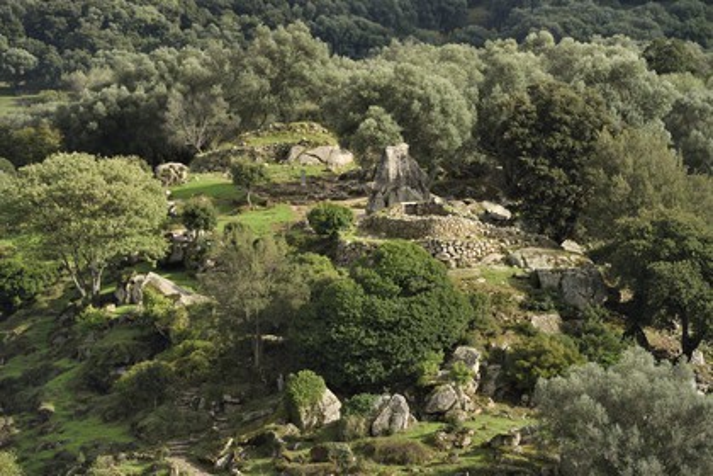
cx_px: 356
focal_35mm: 185
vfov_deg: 7.4
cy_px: 238
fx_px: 3664
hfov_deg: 11.1
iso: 200
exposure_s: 1/250
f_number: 8
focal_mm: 185
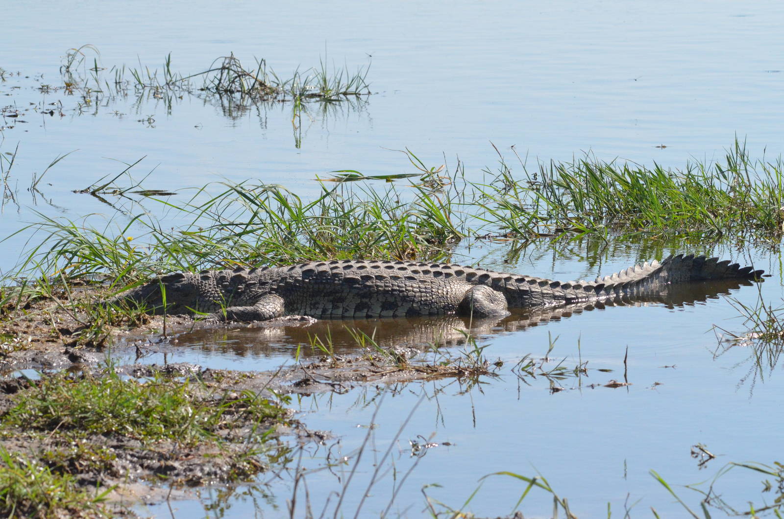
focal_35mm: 255
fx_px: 5542
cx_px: 392
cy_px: 260
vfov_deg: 5.4
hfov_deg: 8.1
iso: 2500
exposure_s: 1/5000
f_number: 9
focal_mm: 170
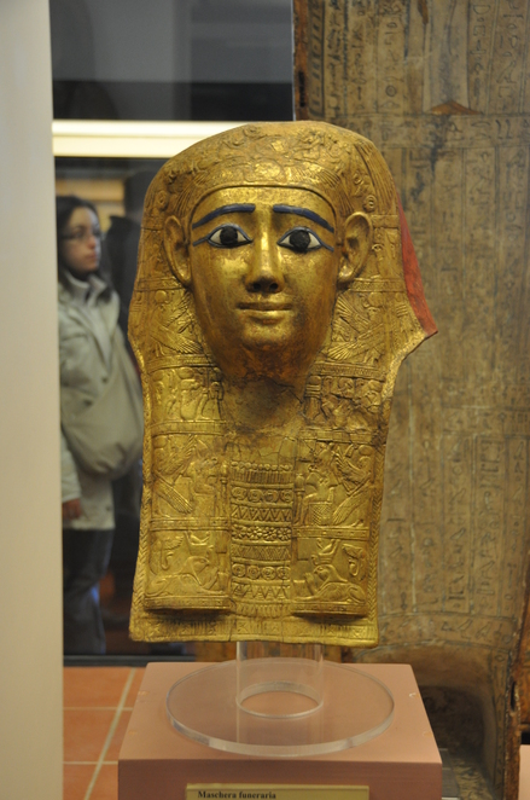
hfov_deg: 25.7
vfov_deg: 37.9
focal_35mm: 52
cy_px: 400
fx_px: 1164
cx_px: 265
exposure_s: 1/8
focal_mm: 35
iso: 800
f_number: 4.2
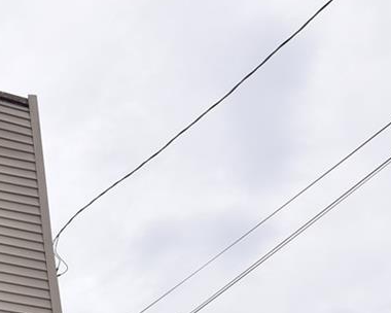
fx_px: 937
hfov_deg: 22.3
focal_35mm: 81
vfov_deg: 15.3
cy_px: 627
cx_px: -39
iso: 400
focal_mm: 16
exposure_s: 1/200
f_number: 11
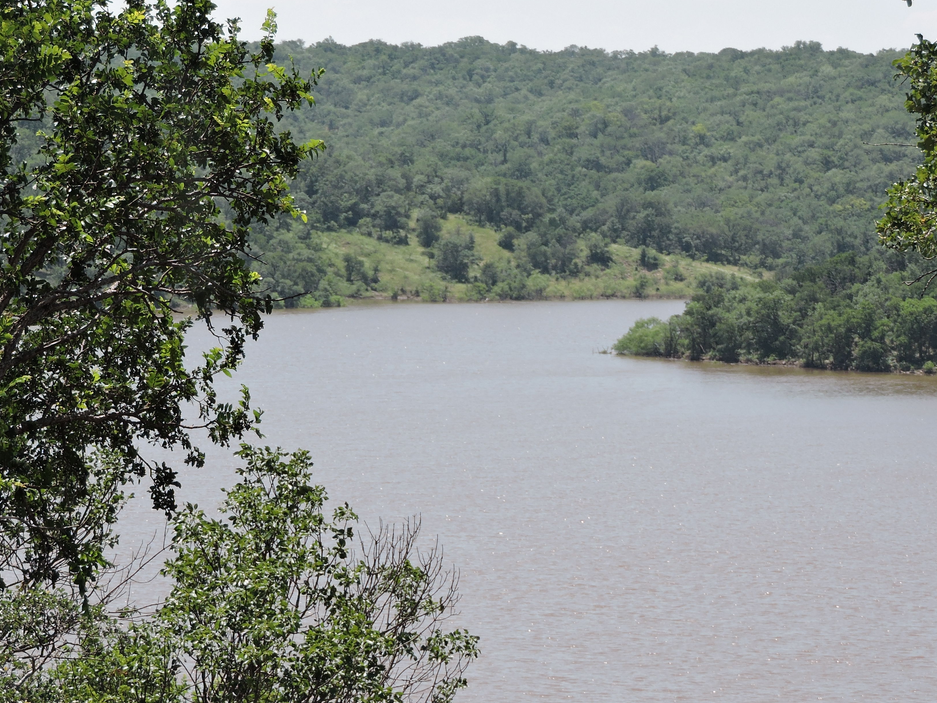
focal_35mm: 191
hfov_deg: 10.4
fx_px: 5170
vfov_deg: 7.8
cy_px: 385
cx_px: 438
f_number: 4.3
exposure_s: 1/640
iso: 100
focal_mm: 24.1
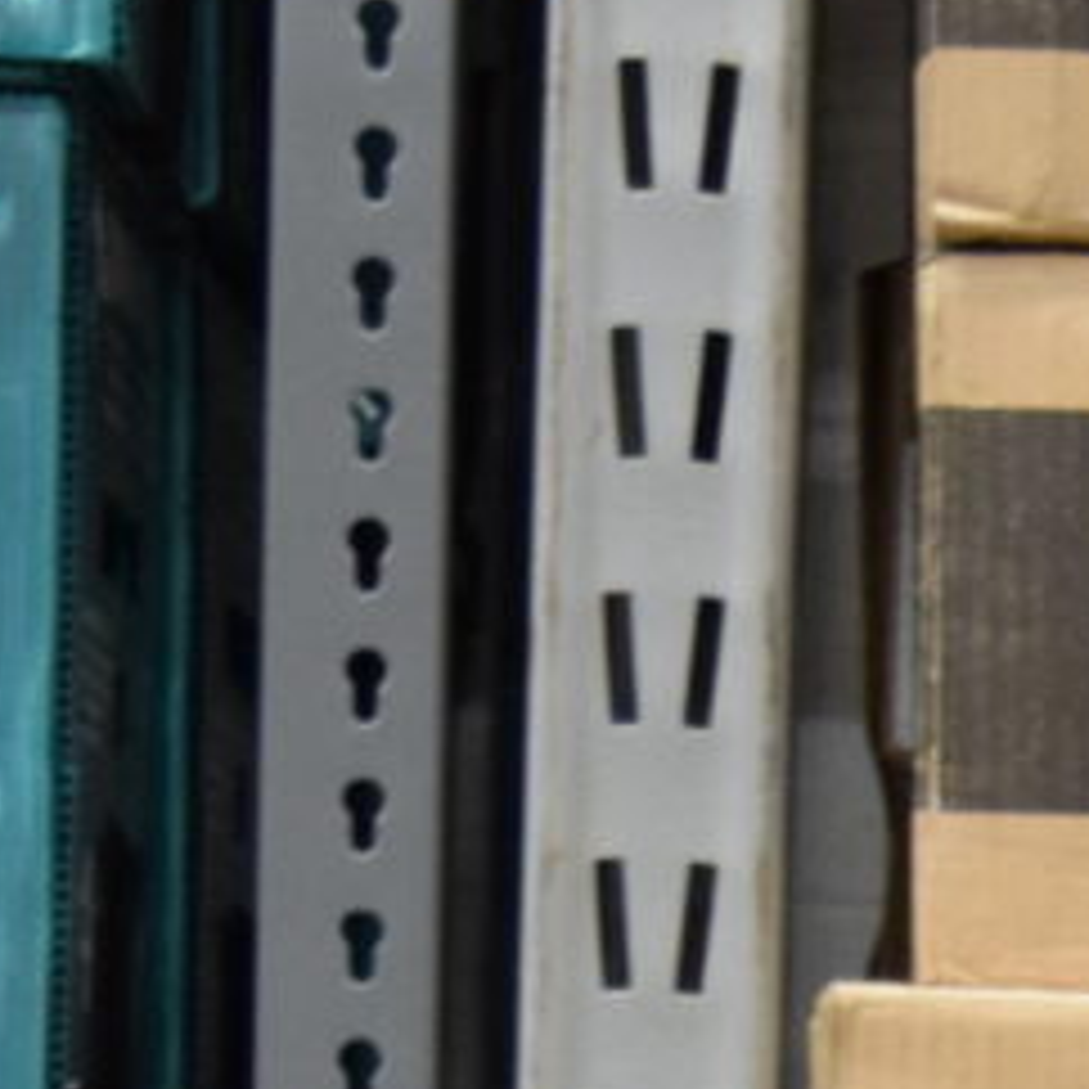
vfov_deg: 6.8
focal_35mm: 248
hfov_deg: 6.8
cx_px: 2277
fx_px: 8822
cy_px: 2218
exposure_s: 1/60
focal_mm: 29
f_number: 4.2
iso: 2000
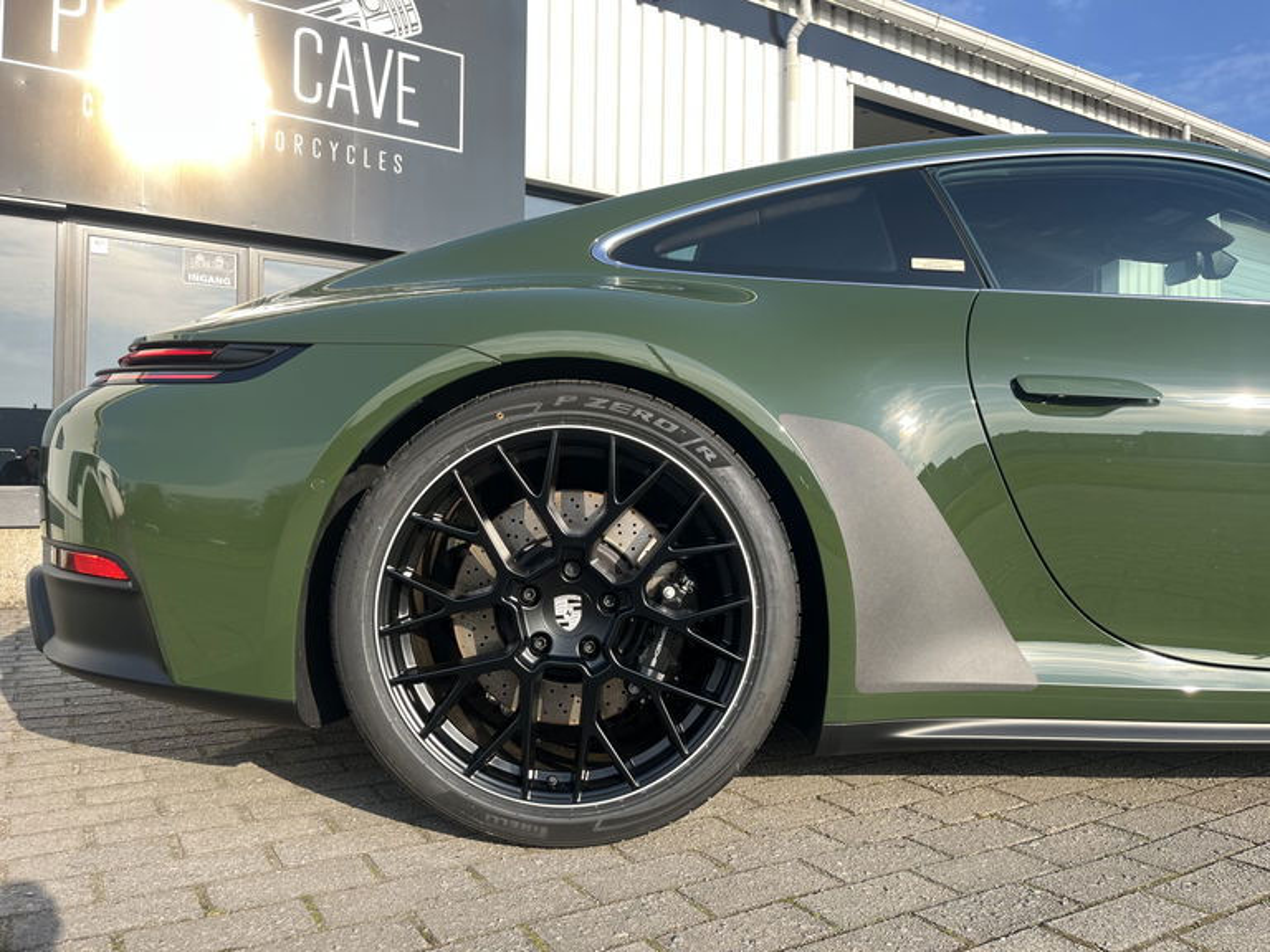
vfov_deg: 53.1
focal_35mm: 26
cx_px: 635
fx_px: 954
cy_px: 476
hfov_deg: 67.3
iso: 50
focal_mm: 5.1
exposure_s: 1/727
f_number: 1.6
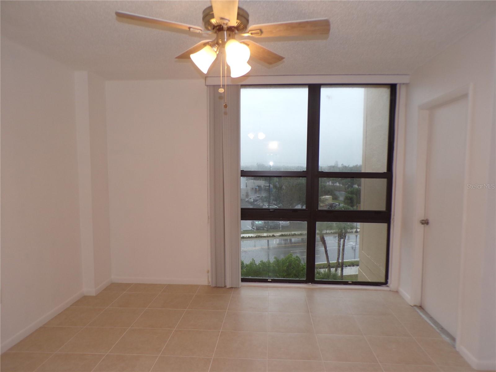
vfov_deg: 56.8
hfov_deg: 71.6
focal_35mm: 24
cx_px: 248
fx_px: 344
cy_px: 186
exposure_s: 1/42
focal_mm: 4.3
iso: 100
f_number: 3
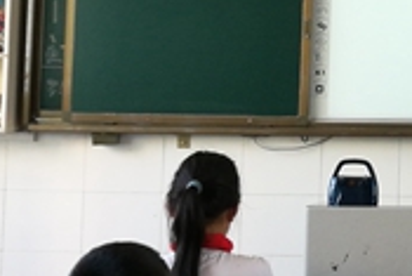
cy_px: -37
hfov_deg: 18.1
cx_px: 497
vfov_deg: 12.6
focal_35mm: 107
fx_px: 1226
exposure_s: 1/50
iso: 100
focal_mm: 4.5
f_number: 2.2
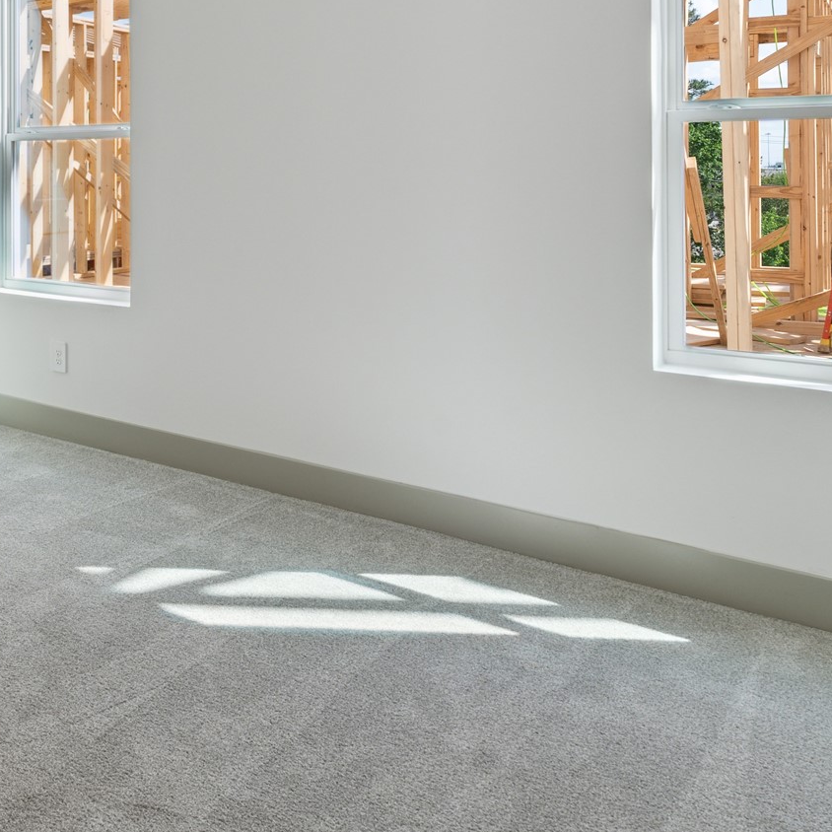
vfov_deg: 44.7
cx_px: 31
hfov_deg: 41.9
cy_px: 157
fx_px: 952
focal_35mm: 35
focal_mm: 16
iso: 200
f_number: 9
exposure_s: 1/20
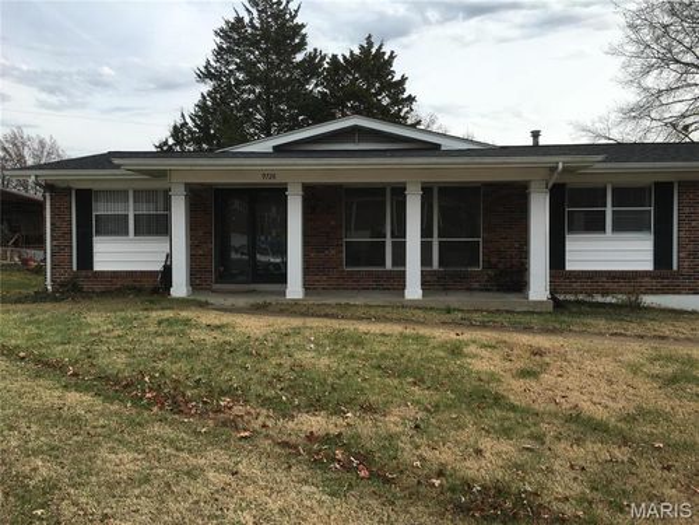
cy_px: 262
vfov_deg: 48.2
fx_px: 586
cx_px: 350
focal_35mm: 29
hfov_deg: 61.7
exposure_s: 1/1131
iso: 25
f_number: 2.2
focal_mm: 4.15
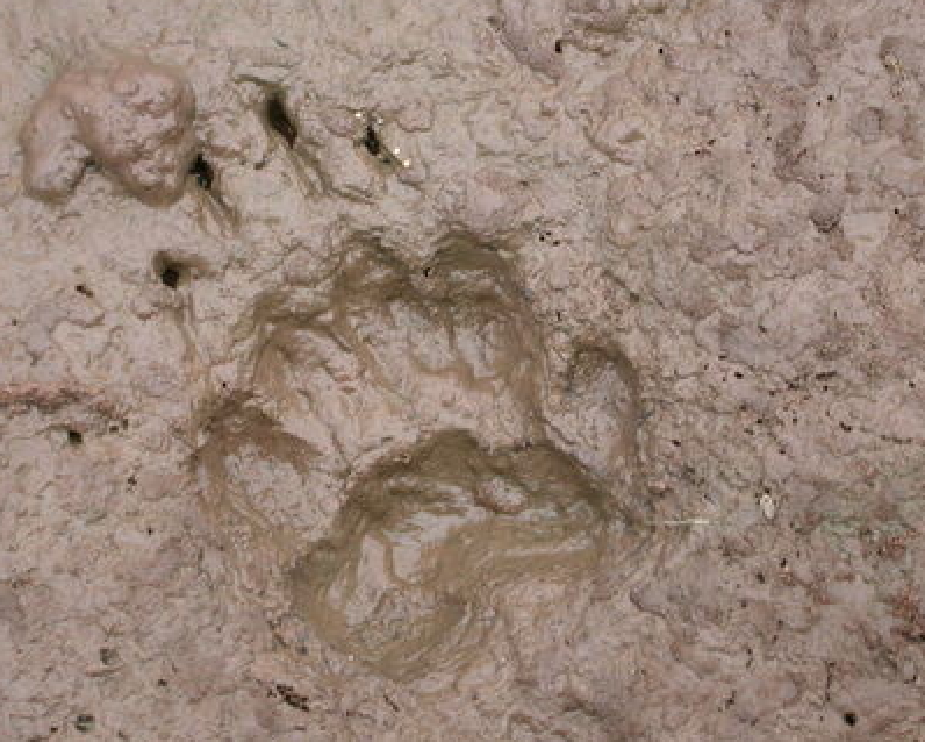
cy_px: 380
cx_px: 420
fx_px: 4082
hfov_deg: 12.9
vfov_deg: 10.4
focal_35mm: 149
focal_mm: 28.2
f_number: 4.7
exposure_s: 1/166
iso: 100
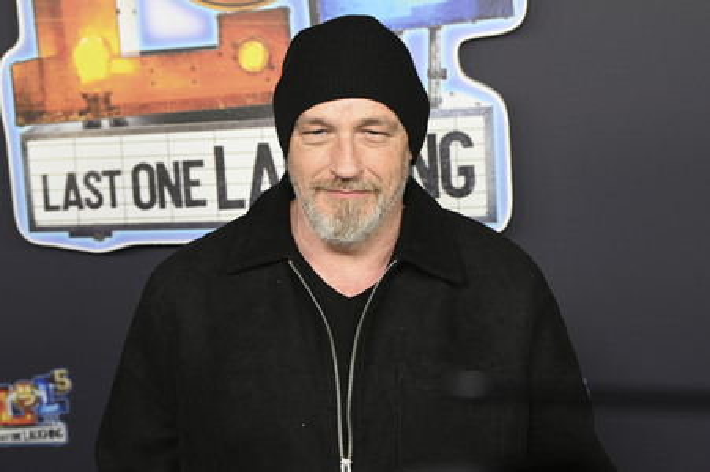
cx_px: 355
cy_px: 236
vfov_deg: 20.9
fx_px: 1281
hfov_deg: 31.0
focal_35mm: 65
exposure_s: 1/160
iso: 400
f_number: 6
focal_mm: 65
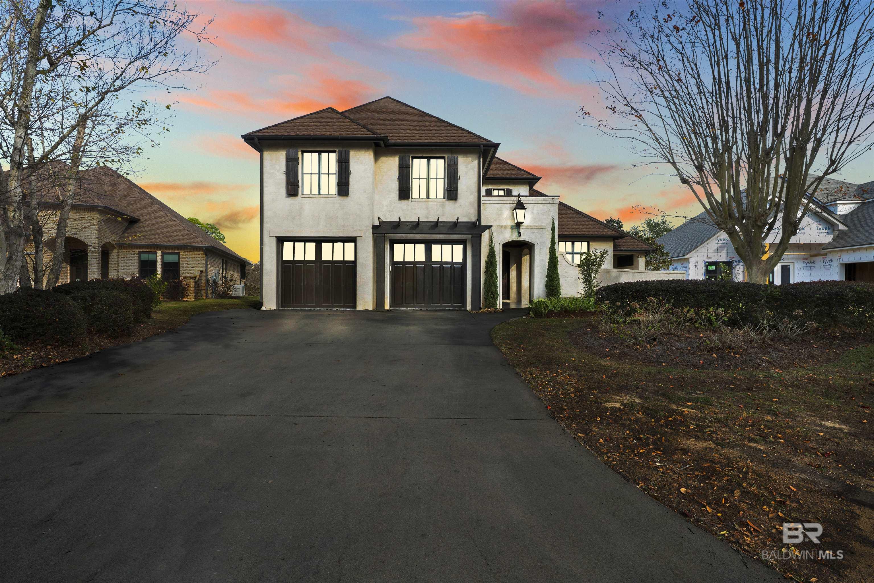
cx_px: 437
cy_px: 292
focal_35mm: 17
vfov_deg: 70.4
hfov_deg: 93.3
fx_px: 413
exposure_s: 1/200
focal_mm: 17
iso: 500
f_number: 11
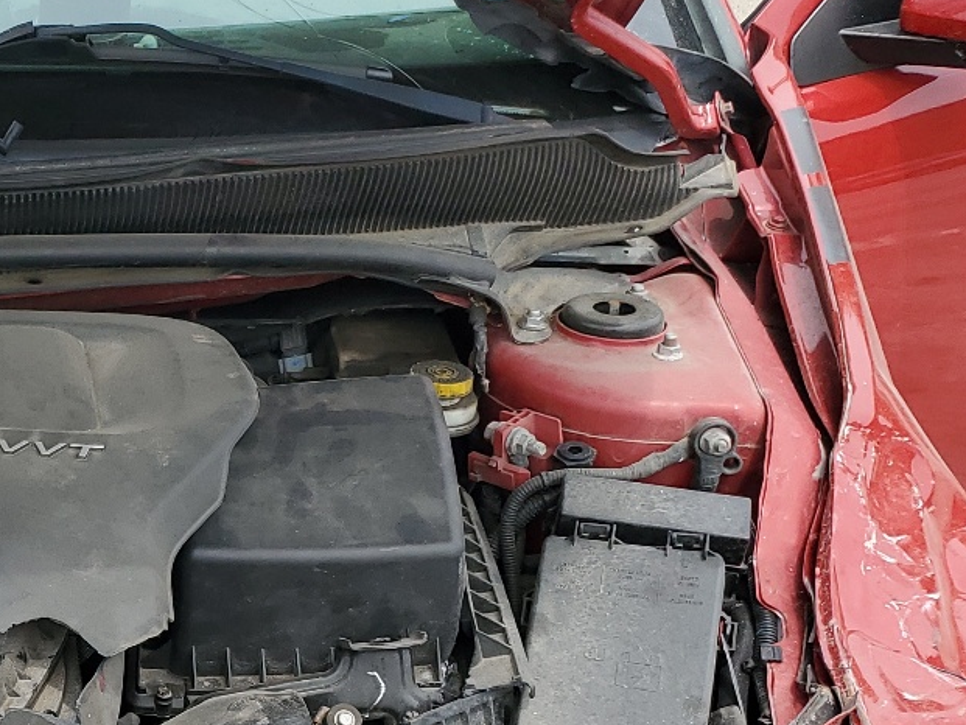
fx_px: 1870
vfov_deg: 21.6
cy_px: 619
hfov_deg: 26.5
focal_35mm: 67
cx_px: -115
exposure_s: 1/1111
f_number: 1.5
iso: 50
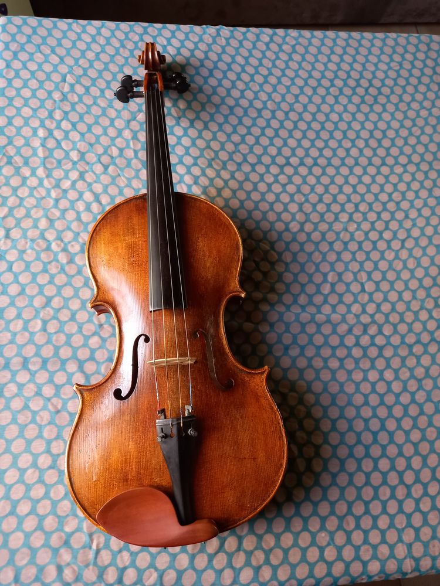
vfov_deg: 69.4
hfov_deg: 54.9
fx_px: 424
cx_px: 220
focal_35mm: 25
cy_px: 293
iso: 200
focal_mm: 4.6
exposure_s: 1/25
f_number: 2
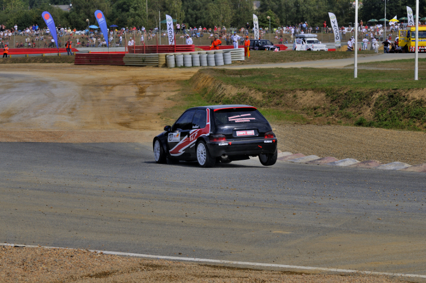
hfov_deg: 13.4
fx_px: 1808
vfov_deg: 8.9
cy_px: 142
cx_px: 213
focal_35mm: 153
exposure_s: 1/1000
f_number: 8
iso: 400
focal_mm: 102
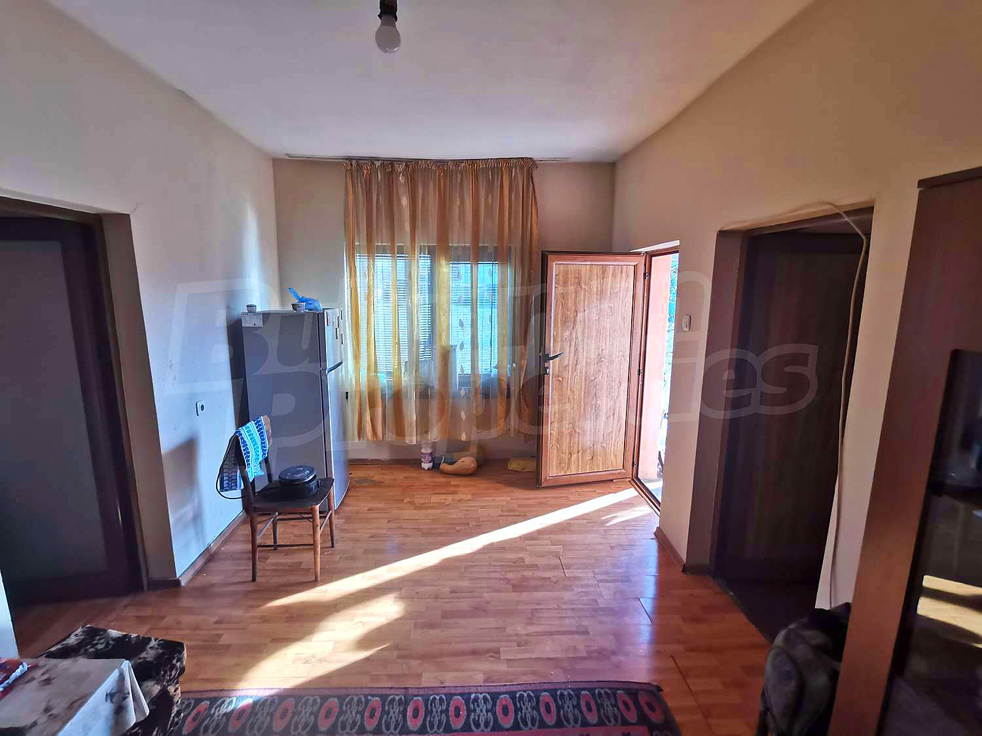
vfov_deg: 74.7
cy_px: 368
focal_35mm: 17
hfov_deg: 91.0
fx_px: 482
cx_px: 491
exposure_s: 1/100
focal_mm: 2.23
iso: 80
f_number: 2.2
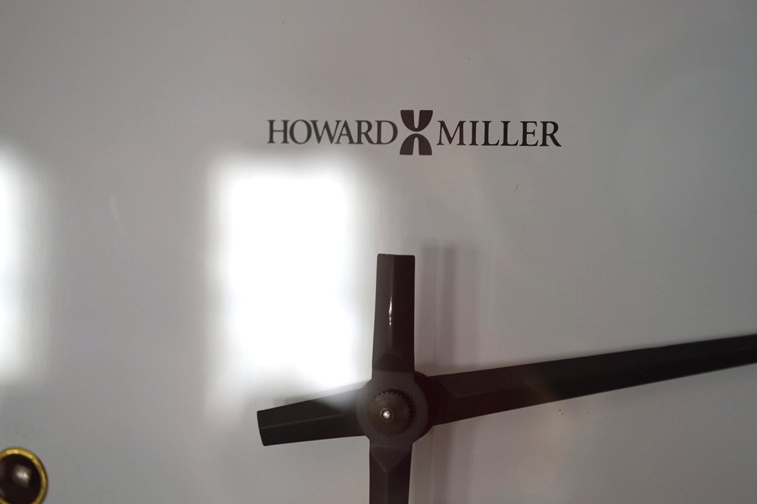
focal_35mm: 60
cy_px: 252
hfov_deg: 33.4
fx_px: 1261
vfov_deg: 22.6
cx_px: 378
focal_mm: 40
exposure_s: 1/60
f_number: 5.3
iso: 400
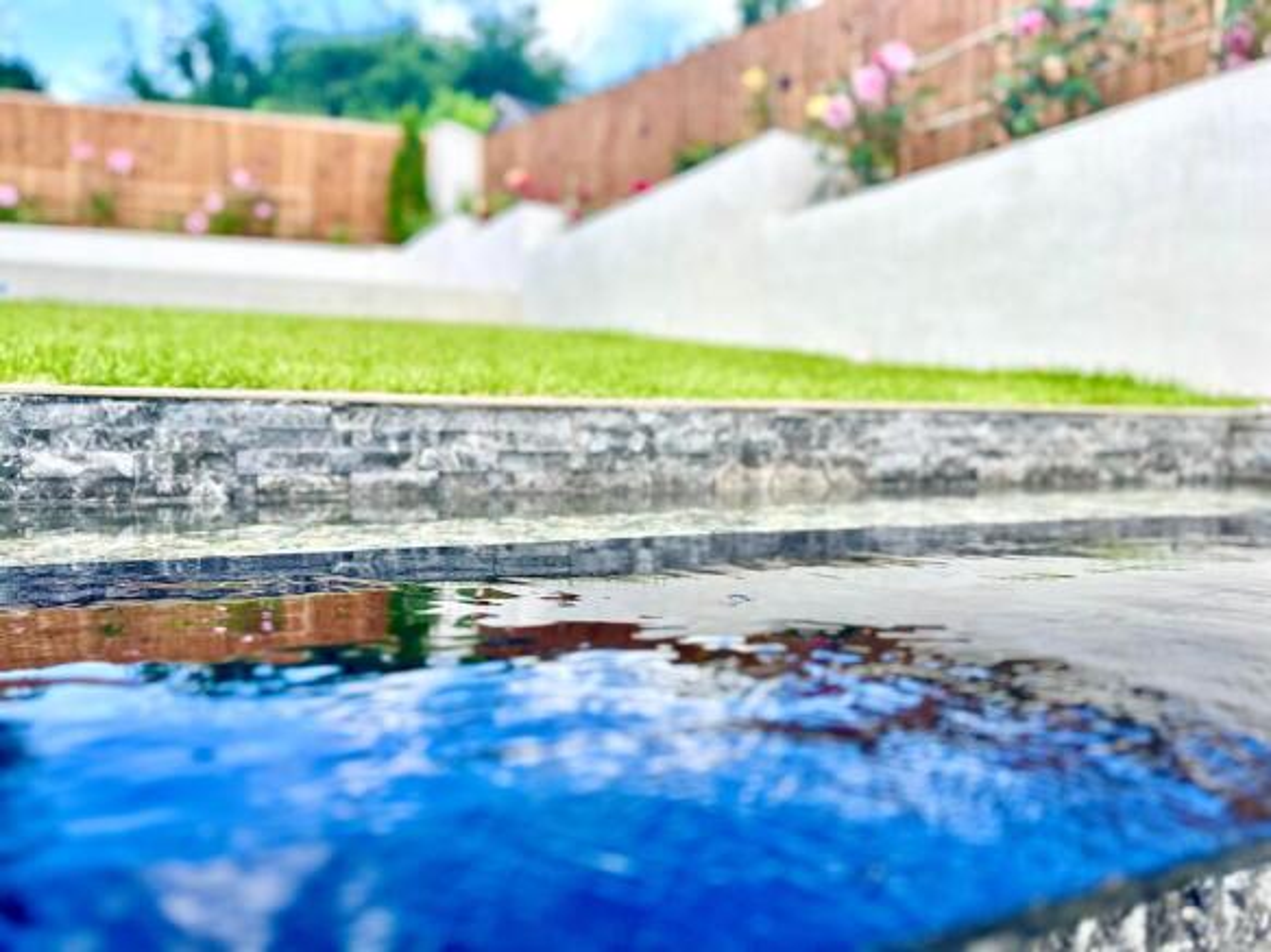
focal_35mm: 24
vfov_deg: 56.8
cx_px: 636
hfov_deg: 71.6
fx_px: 881
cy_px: 476
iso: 80
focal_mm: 6.86
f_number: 1.78
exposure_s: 1/879
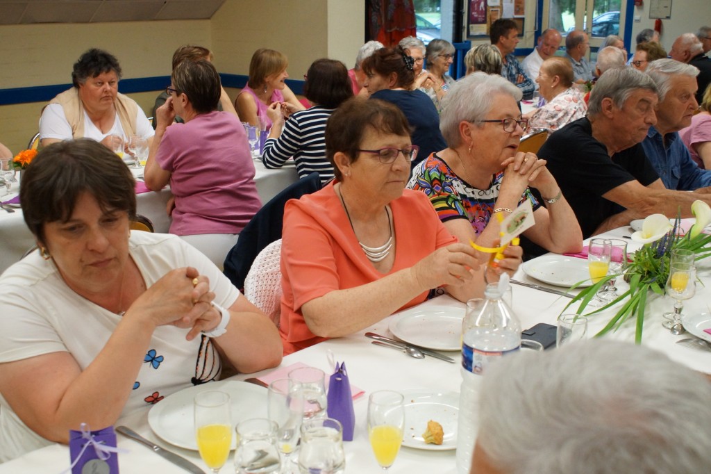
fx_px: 829
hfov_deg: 46.4
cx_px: 356
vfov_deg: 31.9
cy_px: 237
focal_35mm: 42
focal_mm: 28
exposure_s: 1/80
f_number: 4.5
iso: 1600
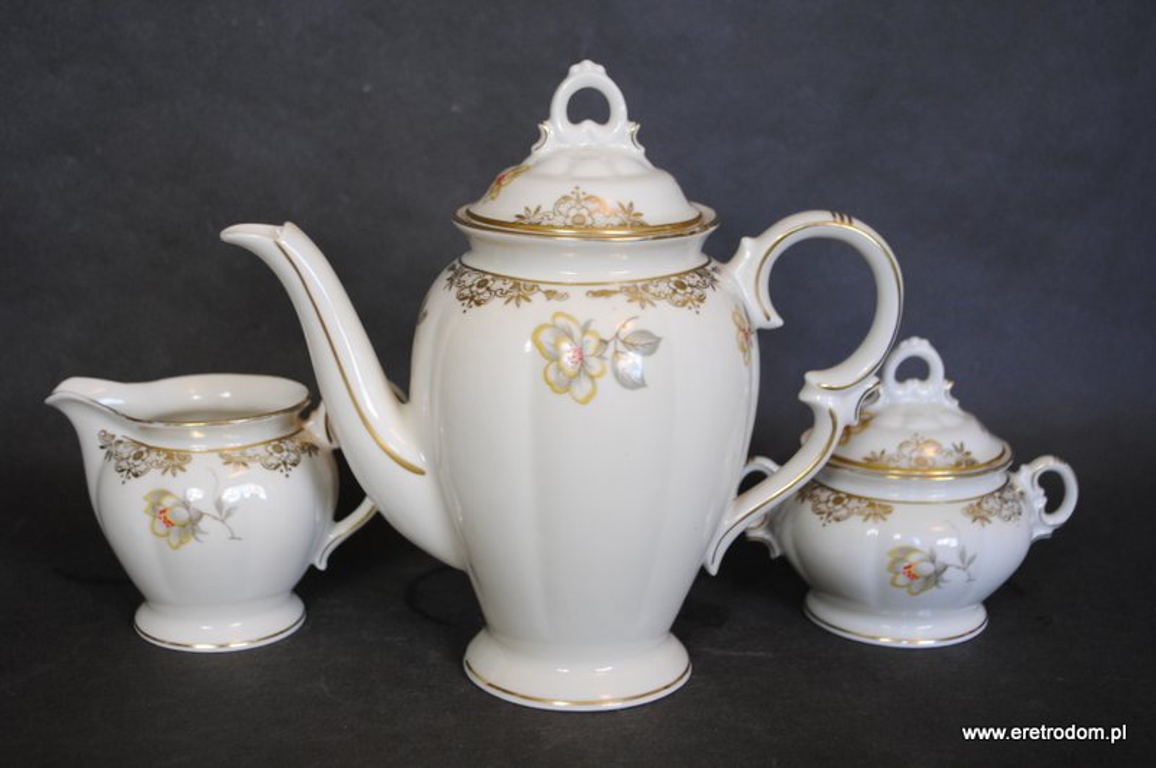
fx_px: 1540
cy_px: 384
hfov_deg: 41.1
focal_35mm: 48
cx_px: 578
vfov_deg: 28.0
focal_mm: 32
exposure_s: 1/30
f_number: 4.8
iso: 280
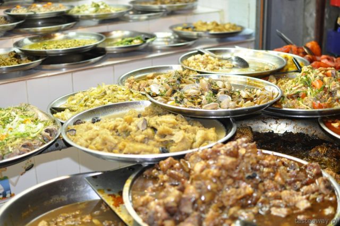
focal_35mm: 52
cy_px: 113
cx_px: 170
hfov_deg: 37.9
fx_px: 495
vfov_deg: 25.7
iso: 800
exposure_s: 1/100
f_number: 2.8
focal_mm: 35
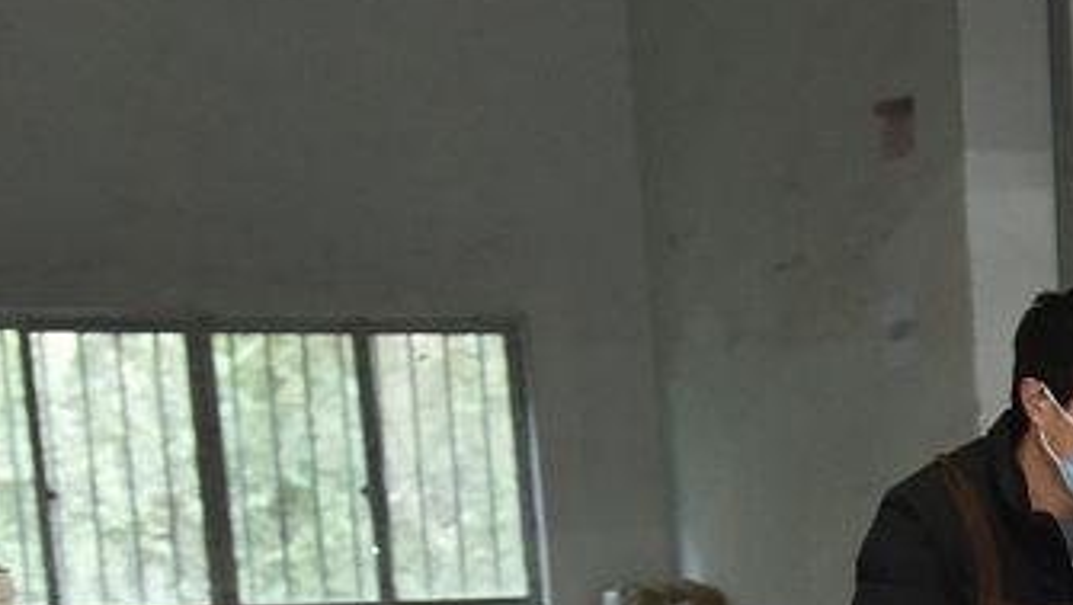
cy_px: 1156
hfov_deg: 18.2
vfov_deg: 10.7
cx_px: 1585
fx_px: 2990
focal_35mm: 105
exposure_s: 1/60
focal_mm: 28
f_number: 5.6
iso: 1800
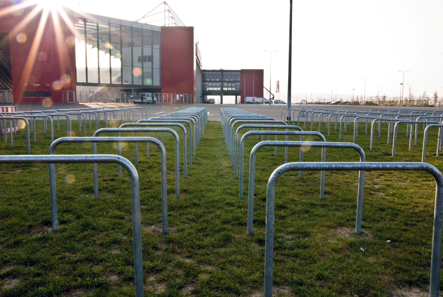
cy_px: 148
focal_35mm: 30
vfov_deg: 43.7
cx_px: 222
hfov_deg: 61.9
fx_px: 370
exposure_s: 1/8
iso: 100
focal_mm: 20
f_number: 27
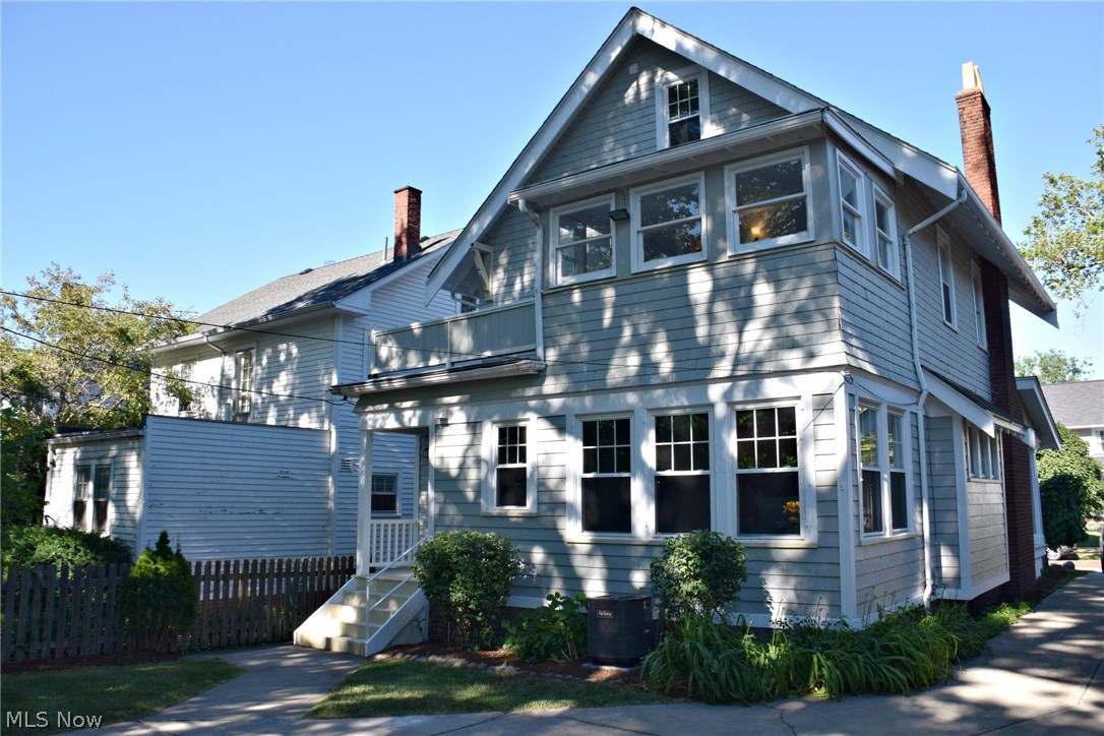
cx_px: 552
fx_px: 828
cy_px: 368
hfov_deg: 67.4
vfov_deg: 47.9
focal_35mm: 27
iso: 320
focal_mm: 18
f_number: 8
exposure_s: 1/250
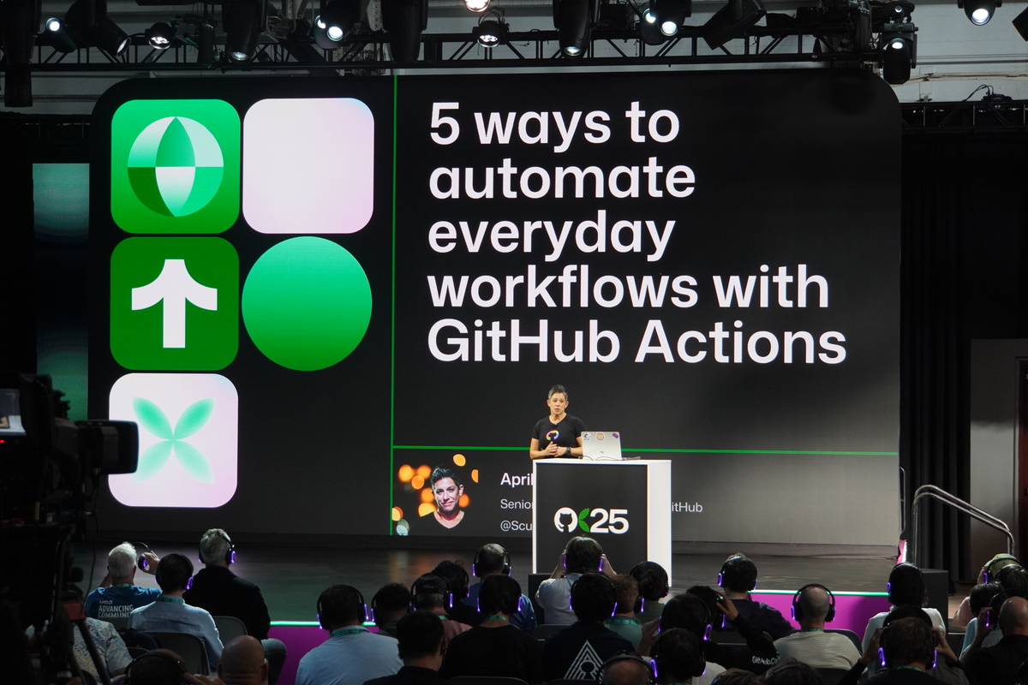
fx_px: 2266
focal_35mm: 79
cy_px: 342
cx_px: 514
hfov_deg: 25.6
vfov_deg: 17.2
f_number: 5.6
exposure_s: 1/100
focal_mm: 52.9
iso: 1250
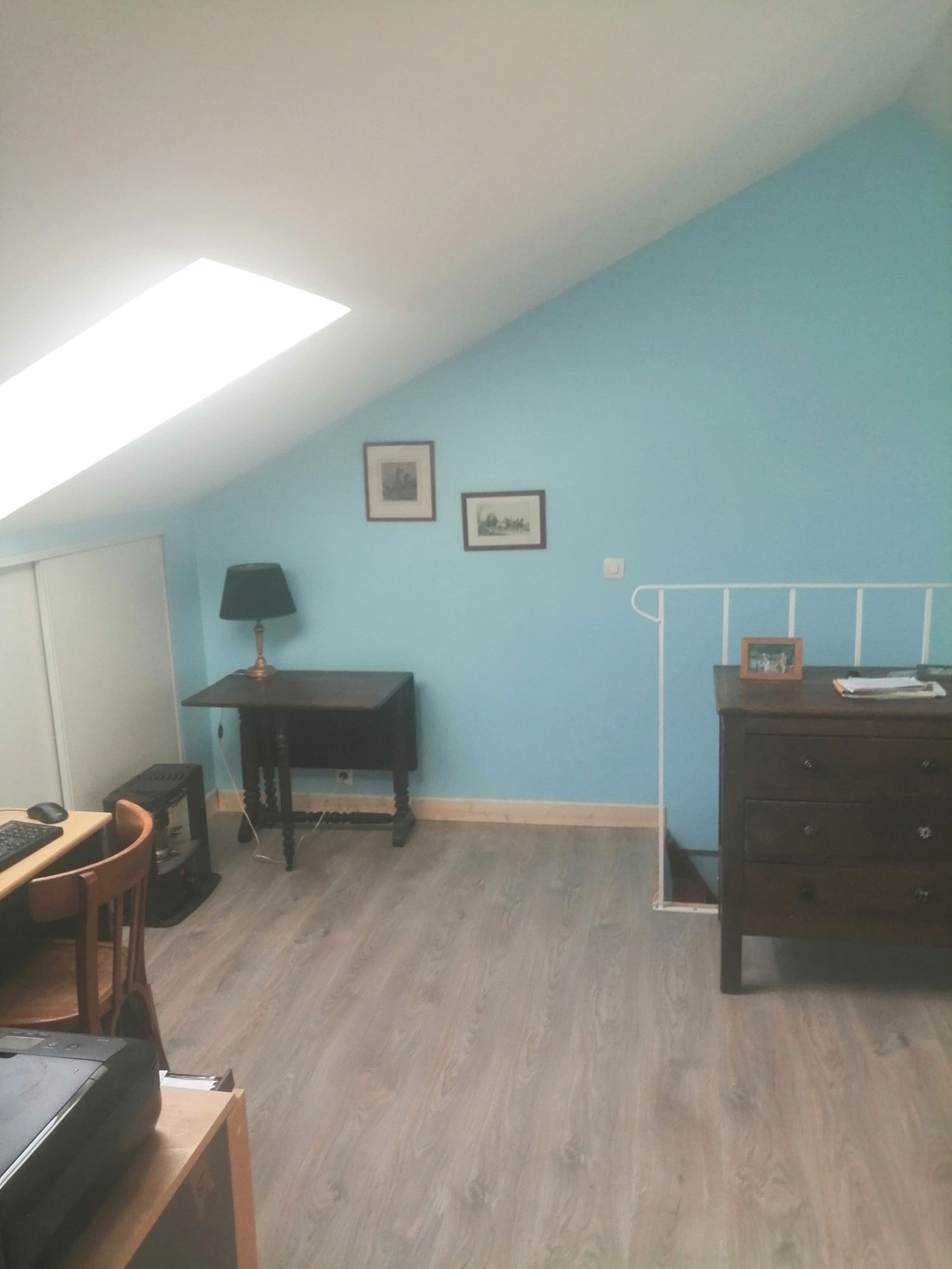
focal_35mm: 26
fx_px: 953
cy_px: 634
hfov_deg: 53.1
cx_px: 476
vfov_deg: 67.3
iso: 50
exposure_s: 1/50
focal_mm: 3.62
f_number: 1.8
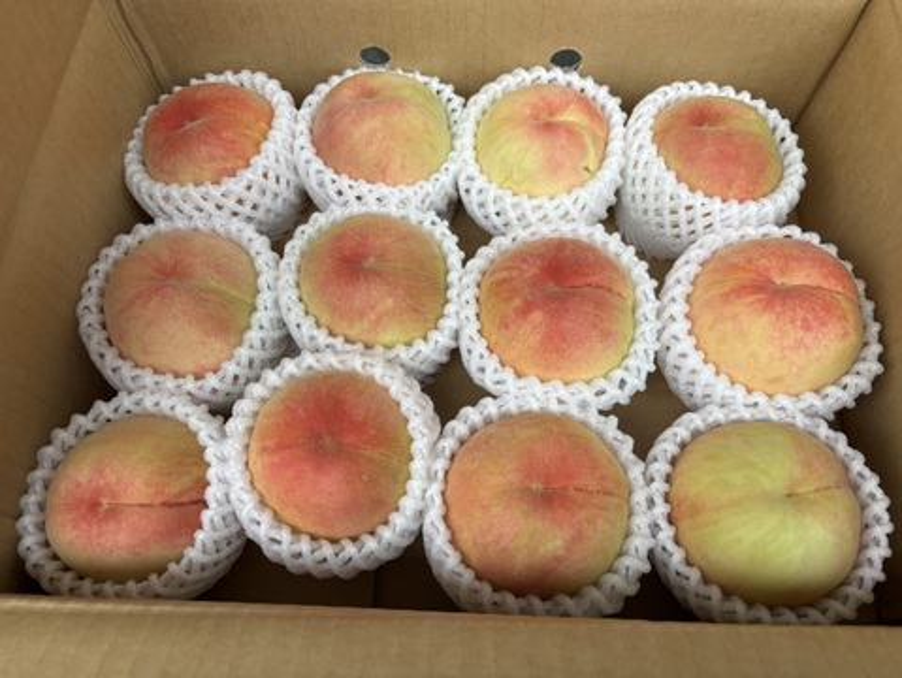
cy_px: 339
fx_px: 678
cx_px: 451
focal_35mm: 26
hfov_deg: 67.3
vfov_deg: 53.1
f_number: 1.6
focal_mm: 5.96
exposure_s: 1/50
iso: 100
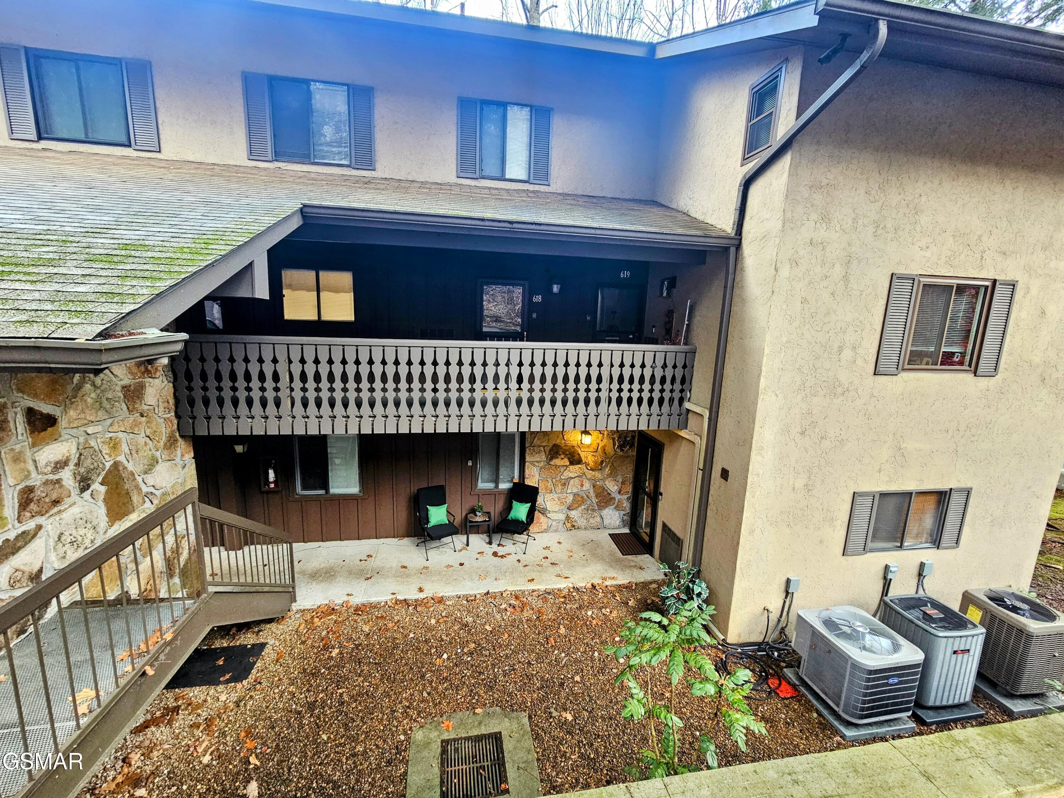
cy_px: 399
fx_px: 400
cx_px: 532
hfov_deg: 106.2
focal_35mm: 13
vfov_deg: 89.9
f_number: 2.2
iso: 320
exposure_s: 1/60
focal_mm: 2.2
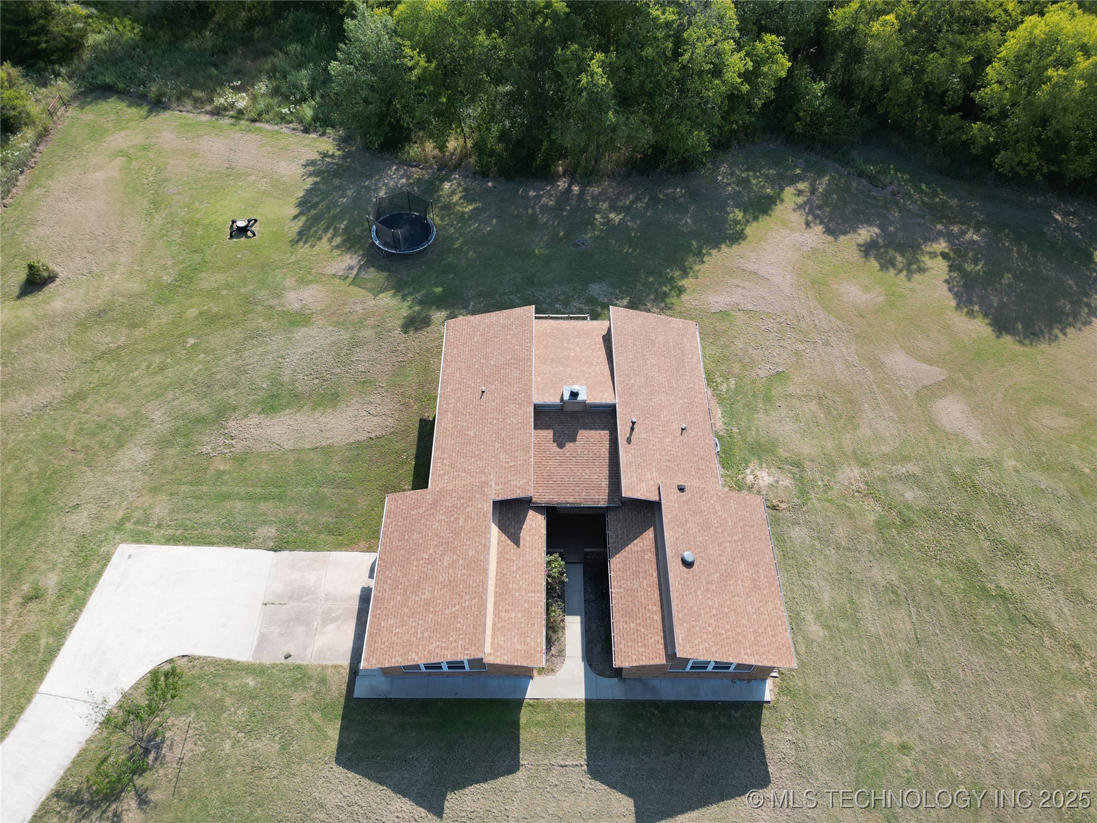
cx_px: 548
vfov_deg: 56.8
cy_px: 412
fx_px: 761
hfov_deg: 71.6
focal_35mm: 24
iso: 130
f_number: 1.7
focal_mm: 6.72
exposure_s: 1/1250
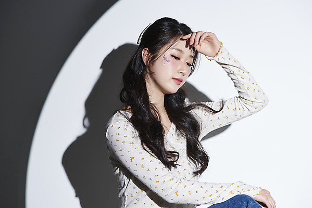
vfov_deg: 13.1
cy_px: 104
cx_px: 156
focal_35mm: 105
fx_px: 910
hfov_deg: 19.4
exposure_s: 1/100
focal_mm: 105
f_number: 8
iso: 500
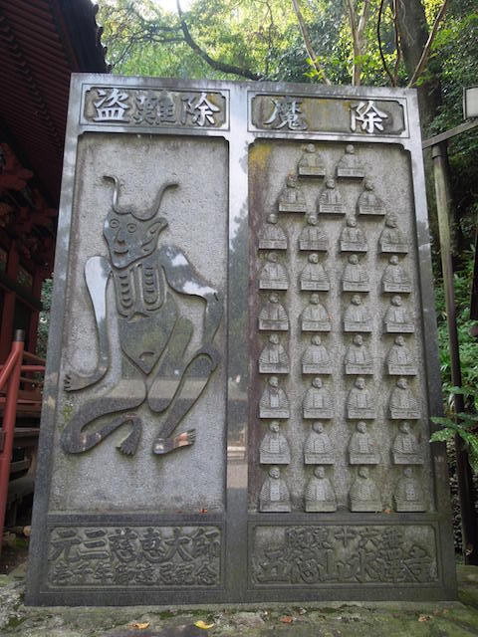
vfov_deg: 69.4
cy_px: 318
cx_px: 239
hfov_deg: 54.9
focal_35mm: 25
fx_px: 460
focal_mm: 4.5
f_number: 3.3
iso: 100
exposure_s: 1/50
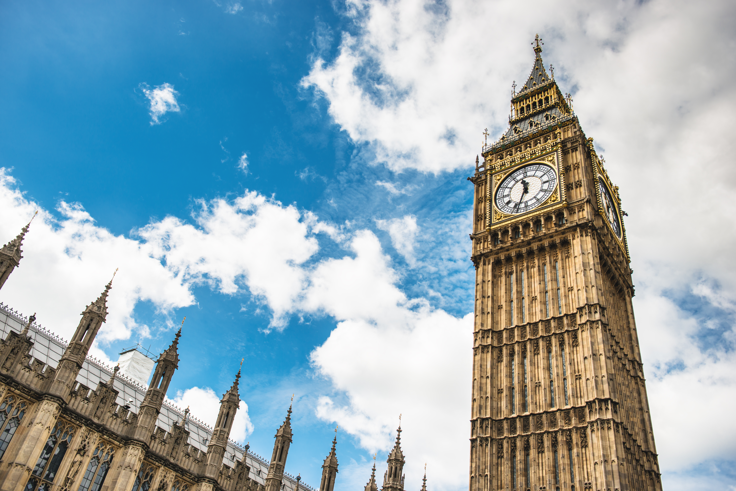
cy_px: 246
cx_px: 368
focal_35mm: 32
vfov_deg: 41.1
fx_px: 654
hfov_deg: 58.7
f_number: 4
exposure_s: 1/1000
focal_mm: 32
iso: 100
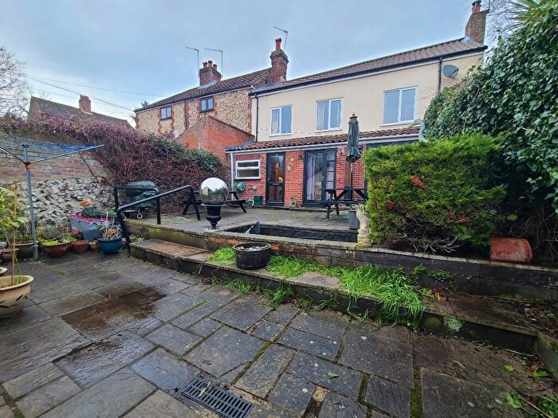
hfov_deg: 106.2
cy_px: 209
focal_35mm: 13
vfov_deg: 89.9
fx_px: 210
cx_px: 279
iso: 100
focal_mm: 2.2
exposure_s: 1/120
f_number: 2.2
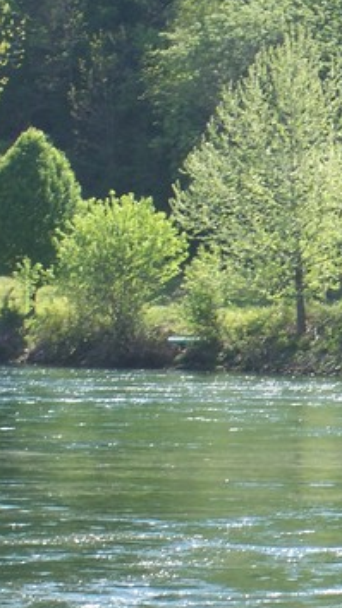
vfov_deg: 8.1
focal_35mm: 266
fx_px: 4290
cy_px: 361
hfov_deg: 4.5
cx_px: 572
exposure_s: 1/200
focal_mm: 18.6
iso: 80
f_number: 4.8
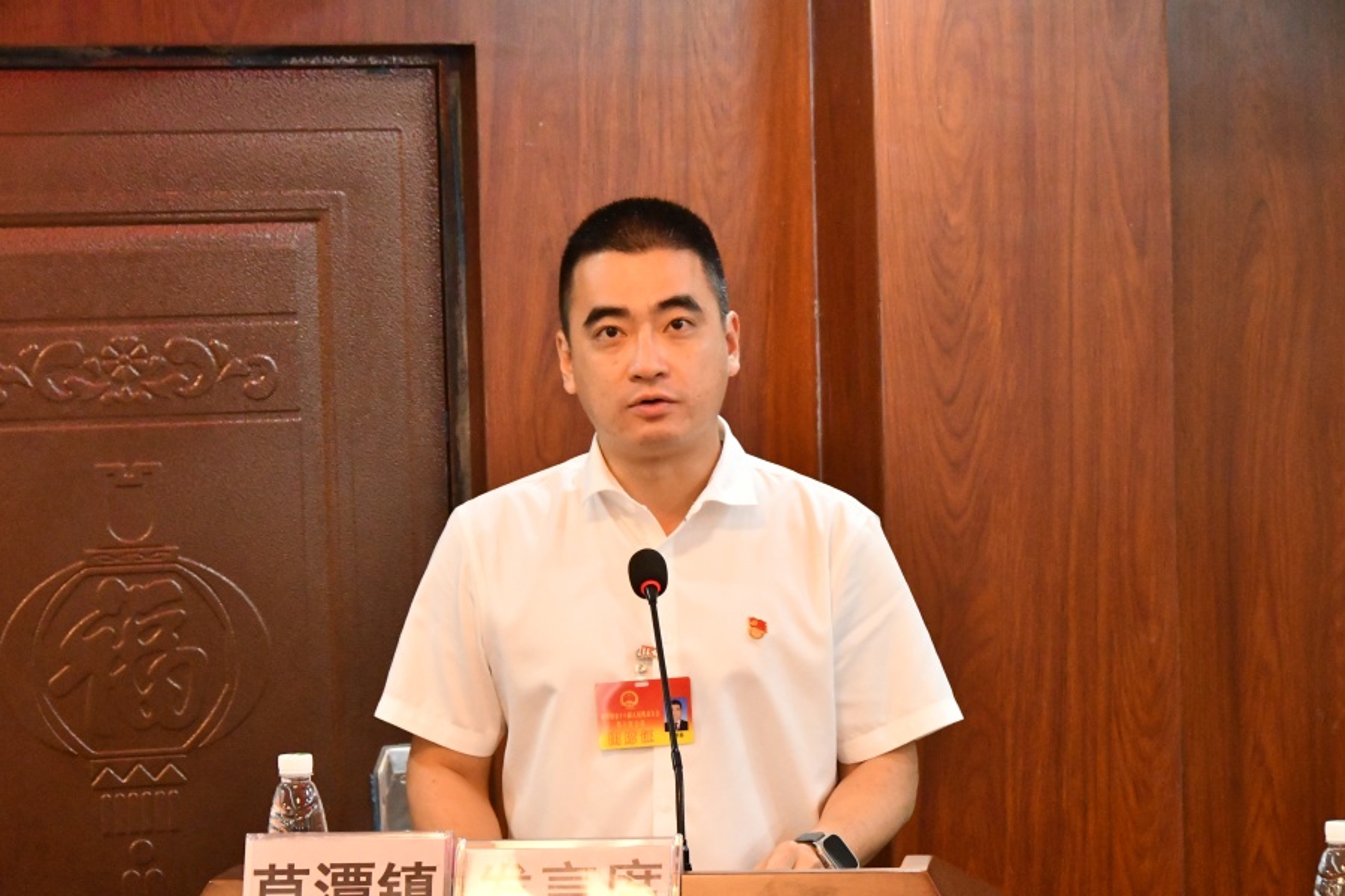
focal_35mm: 123
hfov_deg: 16.7
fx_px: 4595
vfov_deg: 11.1
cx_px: 672
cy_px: 448
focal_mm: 82
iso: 11400
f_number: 8
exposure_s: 1/125
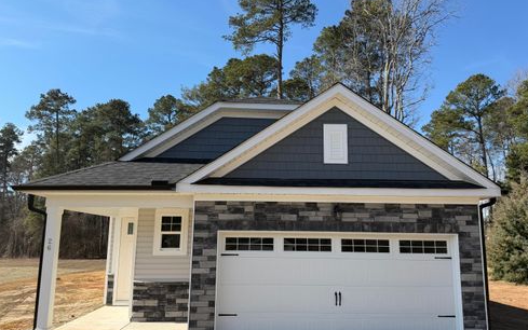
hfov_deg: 70.4
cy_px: 178
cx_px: 269
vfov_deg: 47.6
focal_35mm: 26
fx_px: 374
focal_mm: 6.76
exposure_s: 1/3759
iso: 80
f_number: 1.78
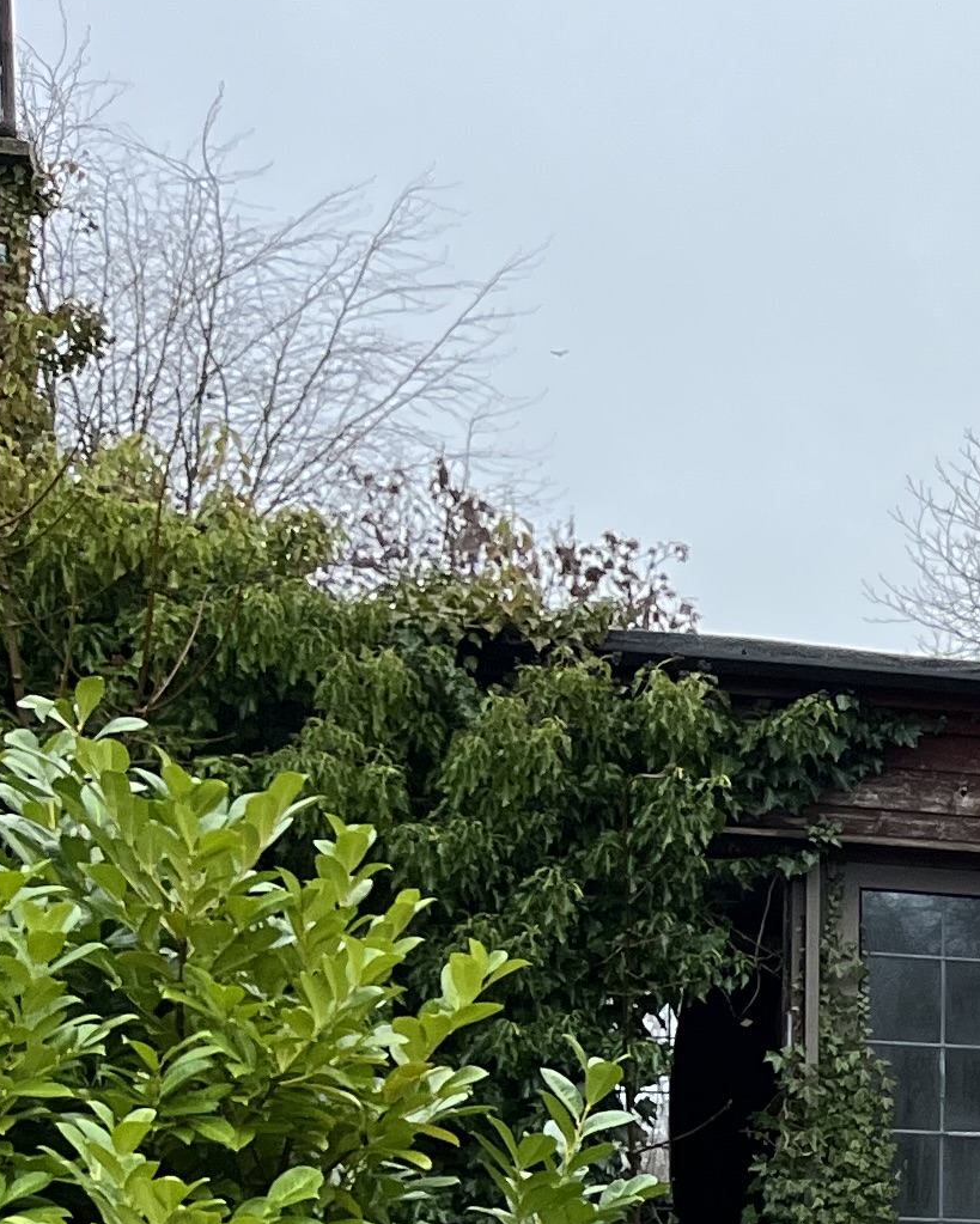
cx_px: 2350
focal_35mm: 100
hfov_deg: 12.3
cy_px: 1370
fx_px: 3624
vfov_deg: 18.4
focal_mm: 5.1
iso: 125
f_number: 1.6
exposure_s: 1/119
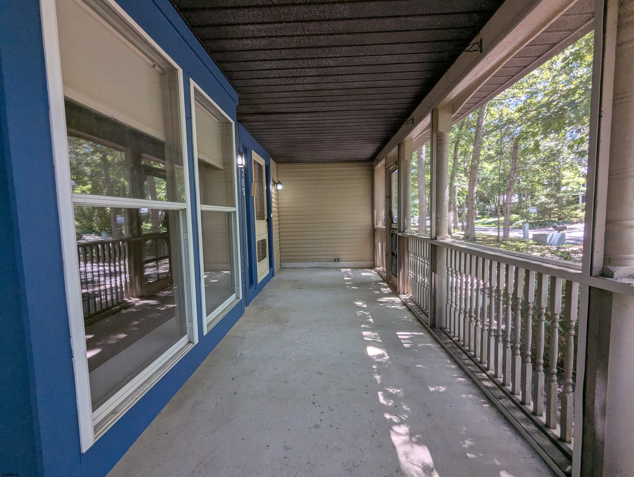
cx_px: 317
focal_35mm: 16
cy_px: 238
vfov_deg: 78.2
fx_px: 293
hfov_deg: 94.4
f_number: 2.2
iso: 67
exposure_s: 1/86
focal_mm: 2.35
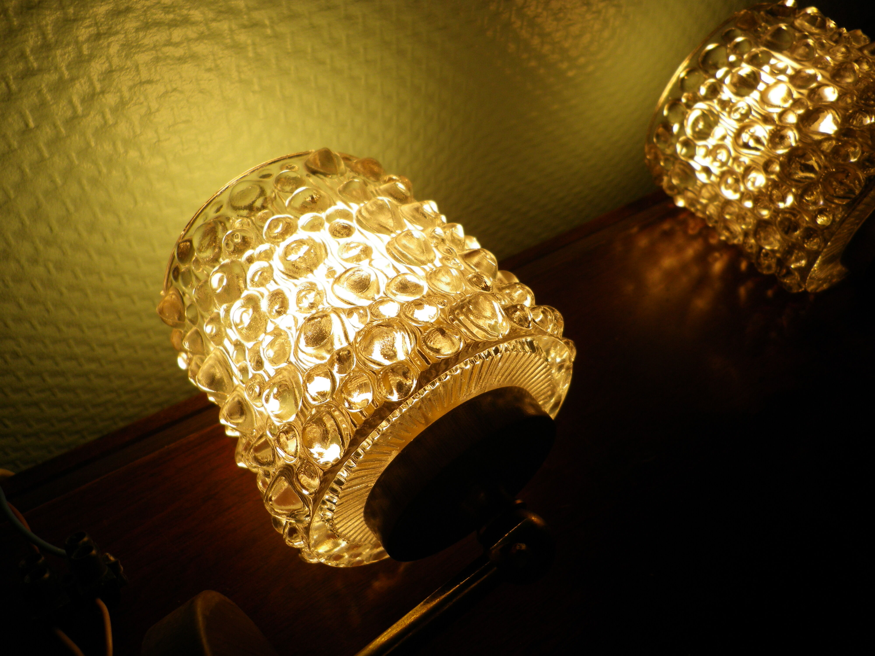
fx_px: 708
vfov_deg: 49.7
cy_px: 328
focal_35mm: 28
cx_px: 438
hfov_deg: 63.4
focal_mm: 4.9
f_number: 2.6
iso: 64
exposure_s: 1/500
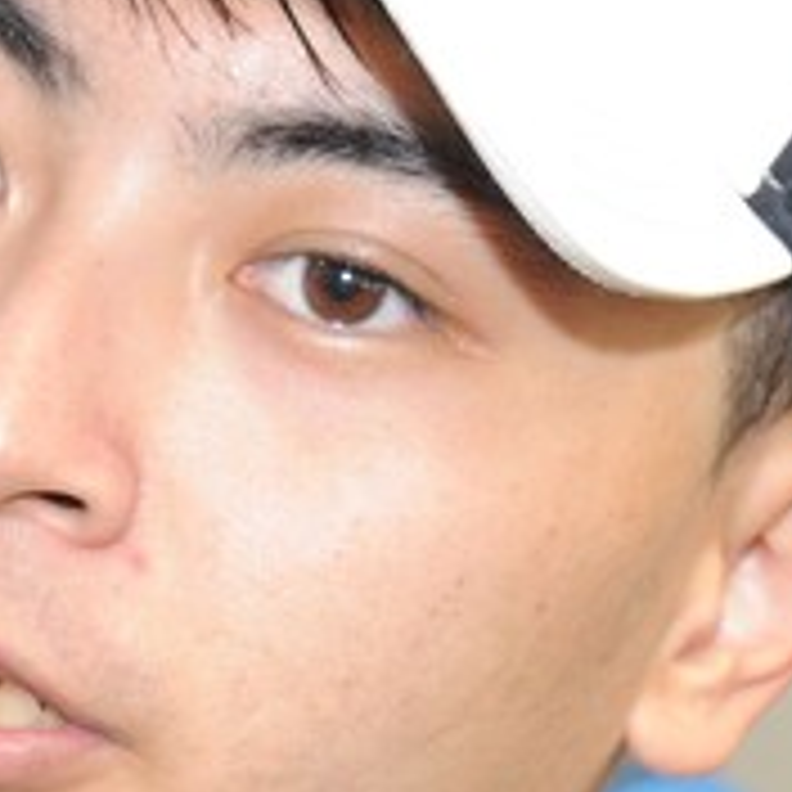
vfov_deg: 6.7
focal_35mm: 261
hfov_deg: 6.7
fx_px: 6756
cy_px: 621
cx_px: -184
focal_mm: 75
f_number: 8
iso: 1600
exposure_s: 1/60
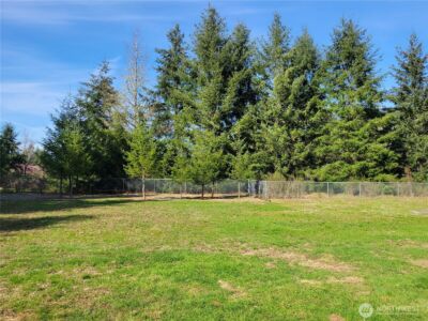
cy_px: 160
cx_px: 214
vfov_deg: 53.1
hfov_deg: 67.3
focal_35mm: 26
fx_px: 321
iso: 40
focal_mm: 5.4
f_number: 1.8
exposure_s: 1/1343
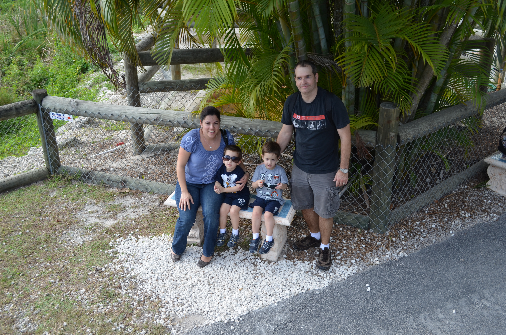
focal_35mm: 36
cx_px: 253
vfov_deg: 36.7
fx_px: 505
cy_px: 168
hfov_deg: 53.2
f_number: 6.3
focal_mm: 24
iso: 200
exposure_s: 1/160
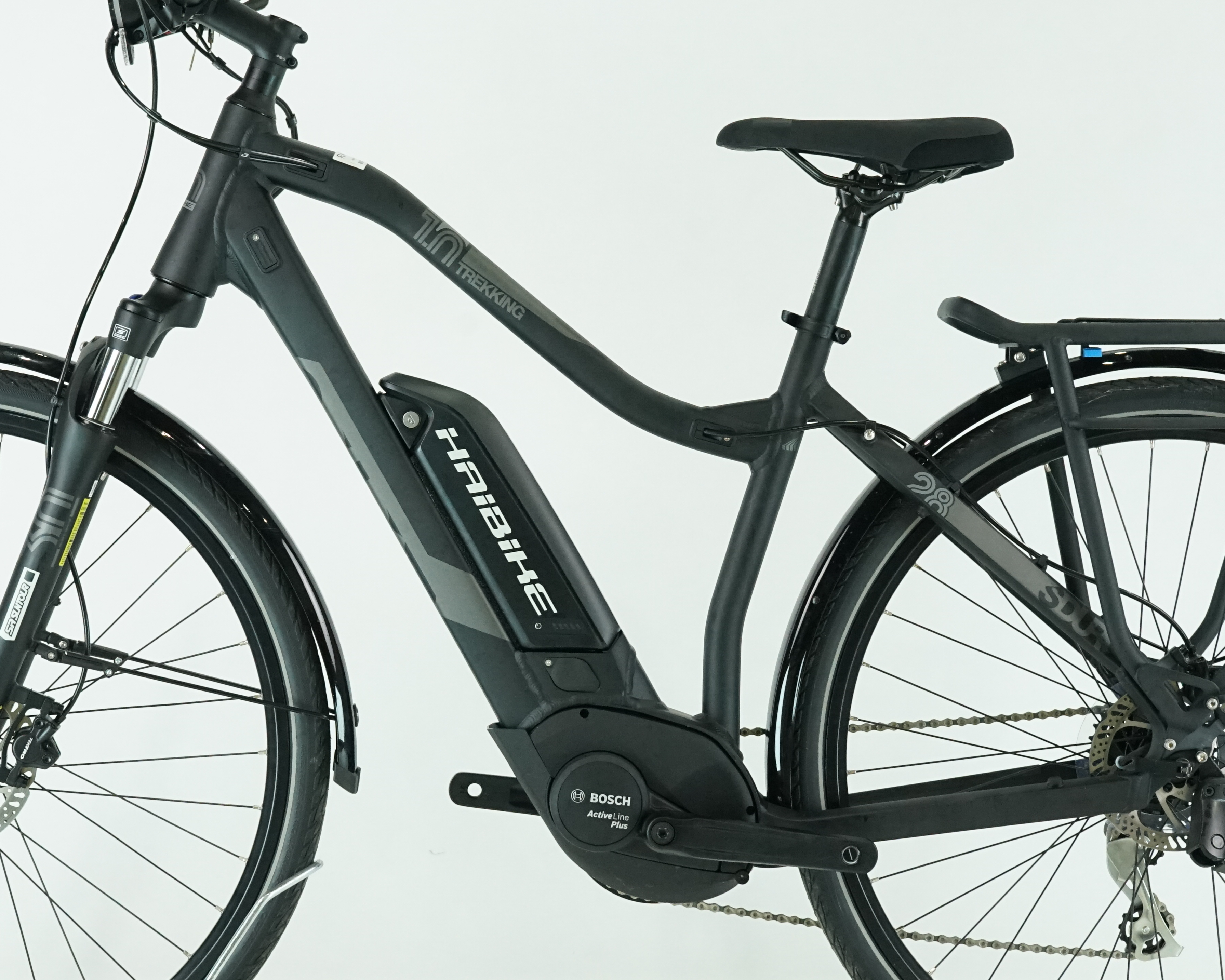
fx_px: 3590
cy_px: 496
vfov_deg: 15.5
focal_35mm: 99
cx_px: 558
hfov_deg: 19.4
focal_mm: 63
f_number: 8
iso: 3200
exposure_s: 1/200
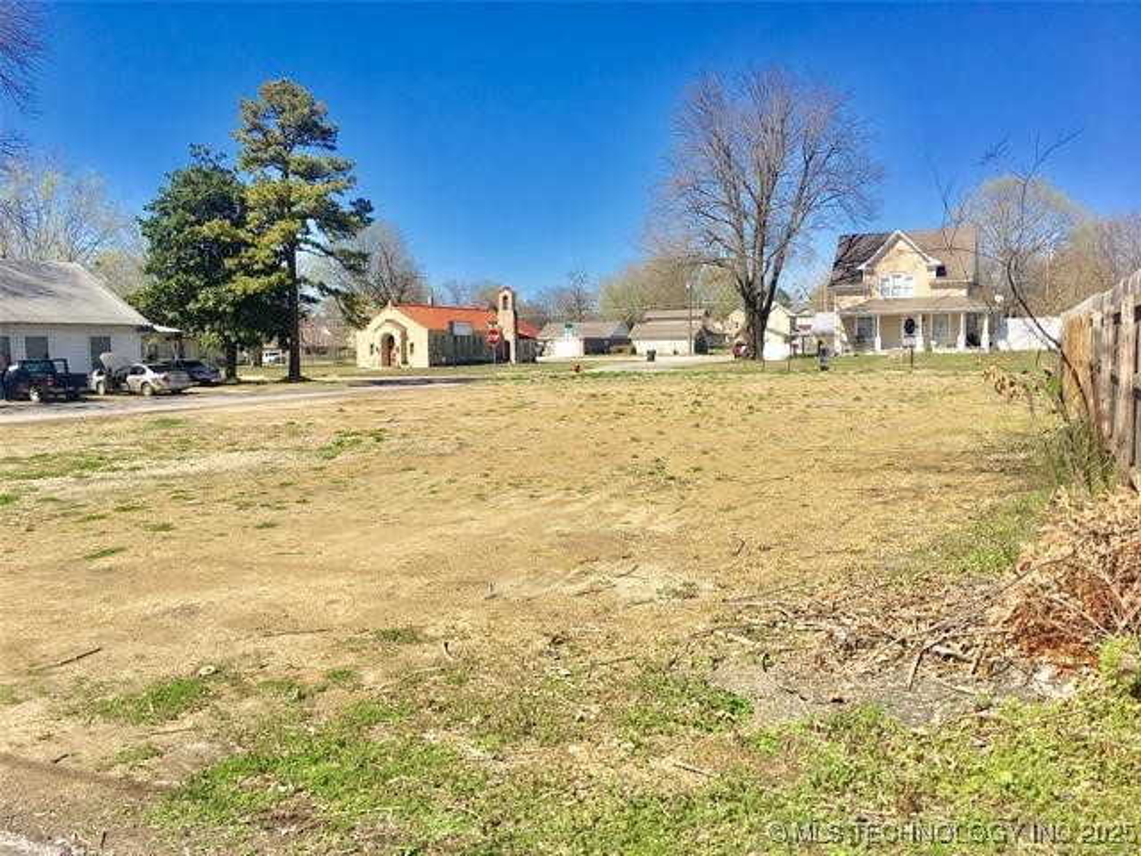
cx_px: 570
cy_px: 428
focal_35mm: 29
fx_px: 956
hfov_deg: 61.7
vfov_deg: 48.2
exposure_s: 1/1789
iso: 25
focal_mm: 4.15
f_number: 2.2
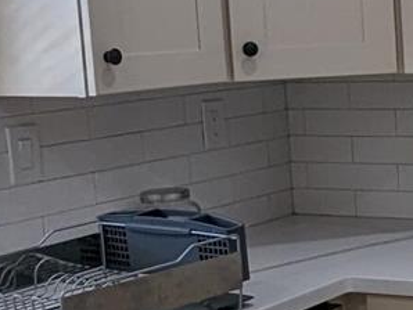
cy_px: 140
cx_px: 600
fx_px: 1063
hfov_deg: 19.5
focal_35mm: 89
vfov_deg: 16.6
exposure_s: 1/167
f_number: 2.2
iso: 47
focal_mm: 1.95
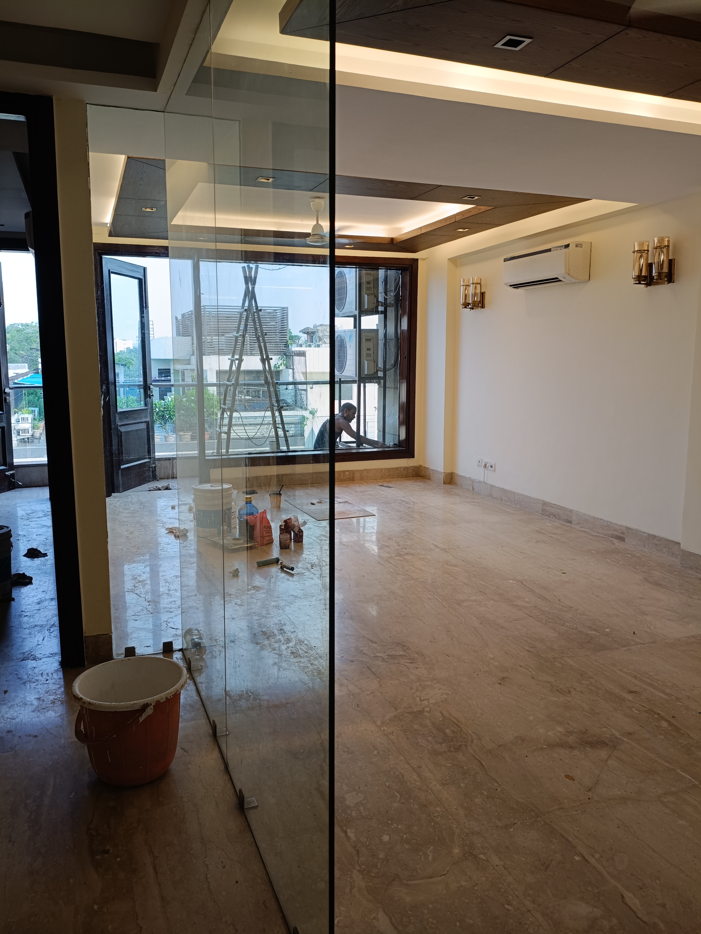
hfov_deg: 53.1
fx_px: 702
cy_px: 467
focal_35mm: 26
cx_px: 350
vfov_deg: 67.3
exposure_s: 1/101
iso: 54
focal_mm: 4.94
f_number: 1.5
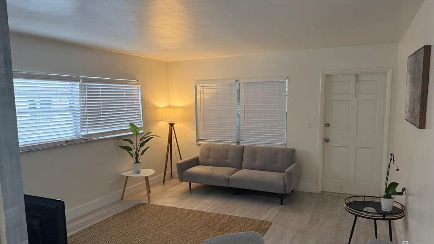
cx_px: 212
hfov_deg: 69.8
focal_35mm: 27
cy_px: 140
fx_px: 311
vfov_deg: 42.8
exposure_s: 1/120
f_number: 1.78
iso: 200
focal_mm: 6.76
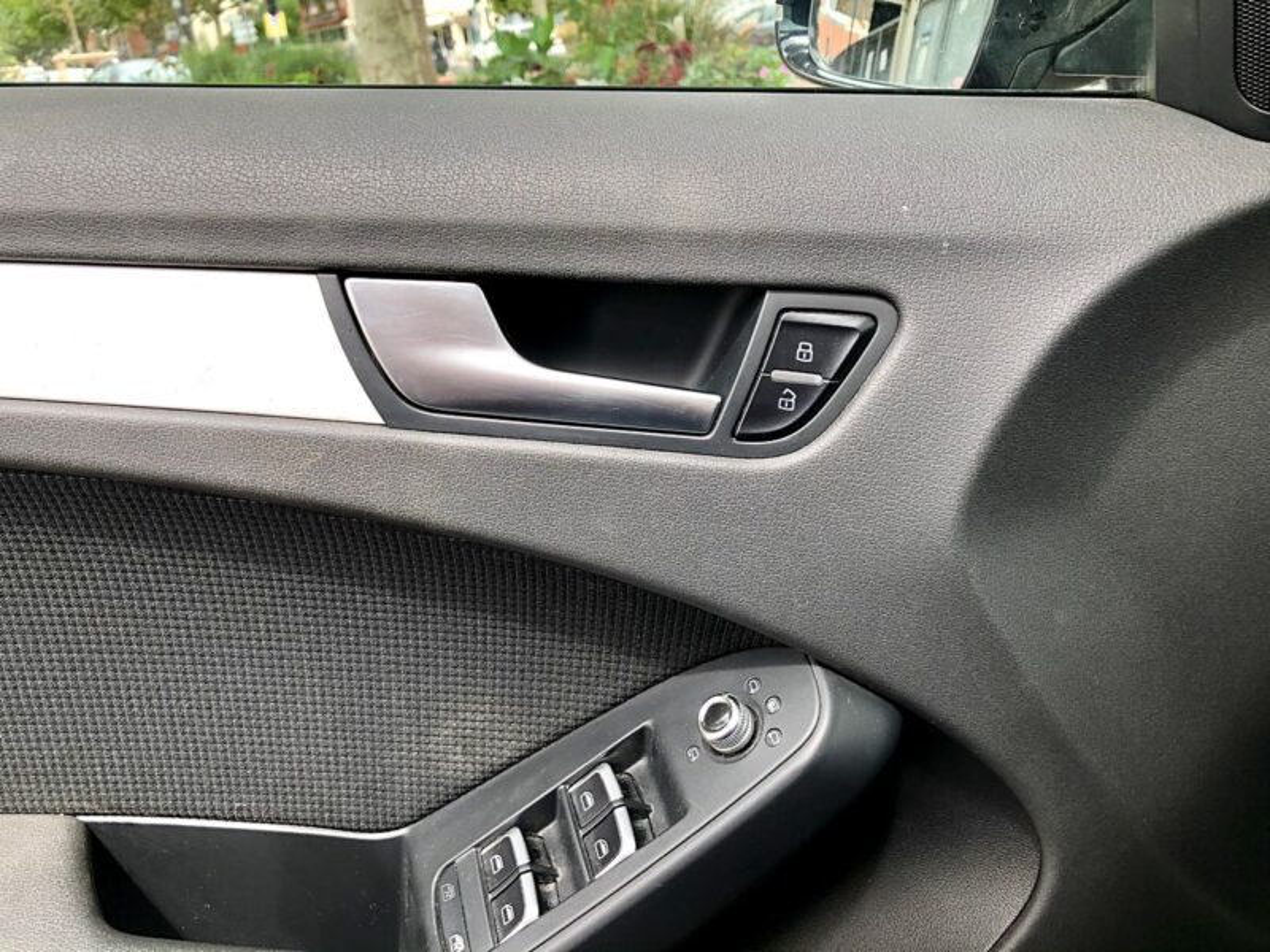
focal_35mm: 28
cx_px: 635
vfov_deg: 49.7
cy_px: 476
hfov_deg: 63.4
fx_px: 1027
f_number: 1.8
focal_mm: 3.99
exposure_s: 1/120
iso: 40
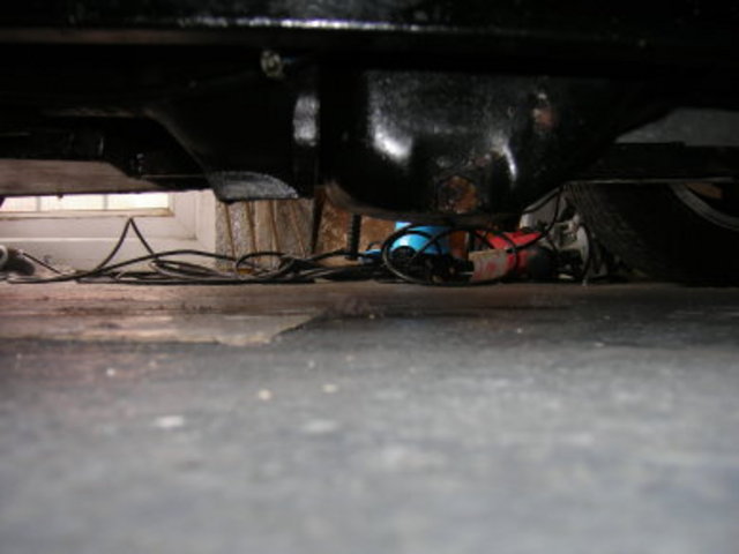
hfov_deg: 51.4
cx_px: 370
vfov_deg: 39.7
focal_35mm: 36
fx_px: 769
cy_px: 277
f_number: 2.8
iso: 100
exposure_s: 1/60
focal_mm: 60
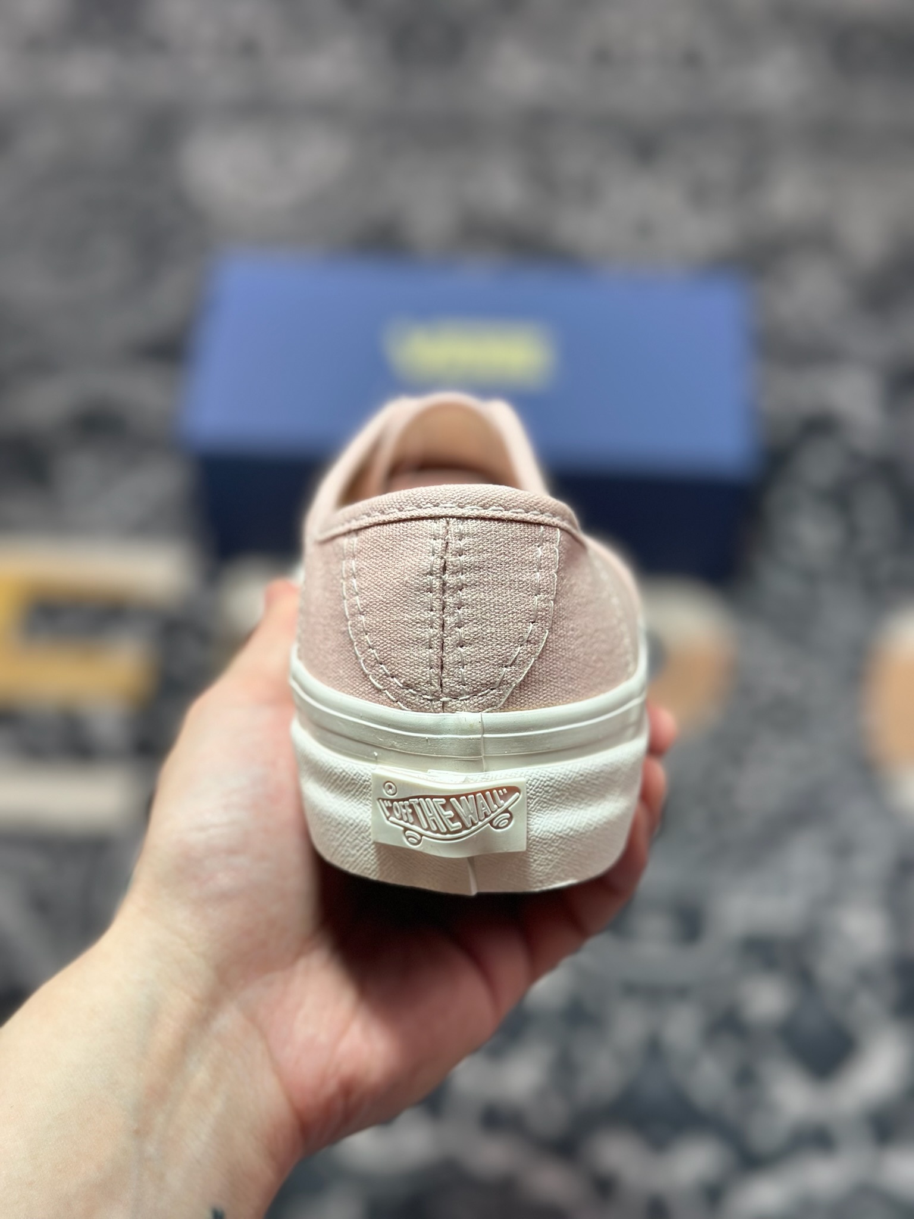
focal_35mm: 48
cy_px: 610
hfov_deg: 30.3
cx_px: 457
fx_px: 1690
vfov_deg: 39.7
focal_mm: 6.86
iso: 80
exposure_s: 1/426
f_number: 1.78
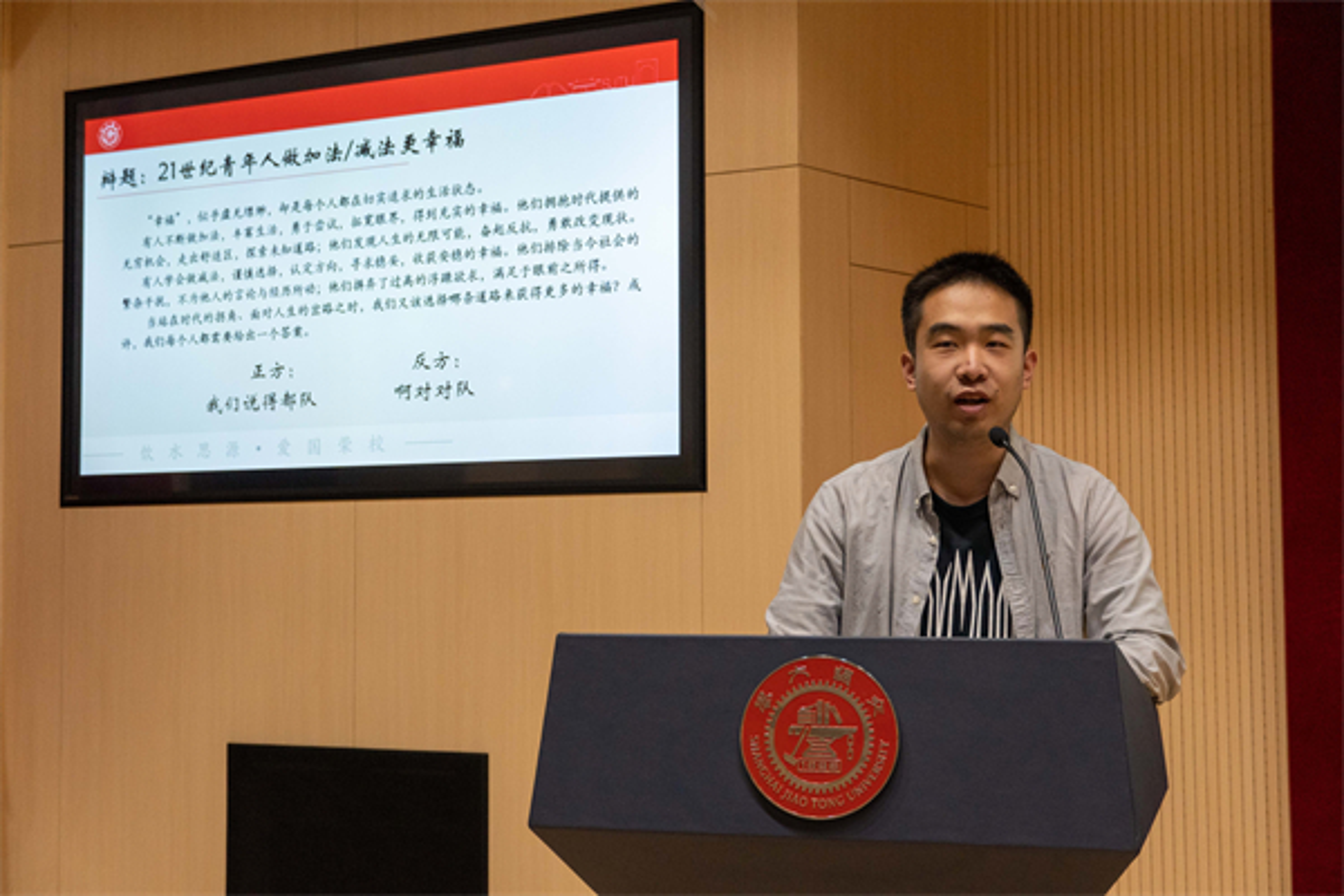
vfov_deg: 25.1
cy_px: 448
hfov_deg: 36.9
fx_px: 2016
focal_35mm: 54
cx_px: 672
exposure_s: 1/160
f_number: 4.5
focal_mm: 36
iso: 1600
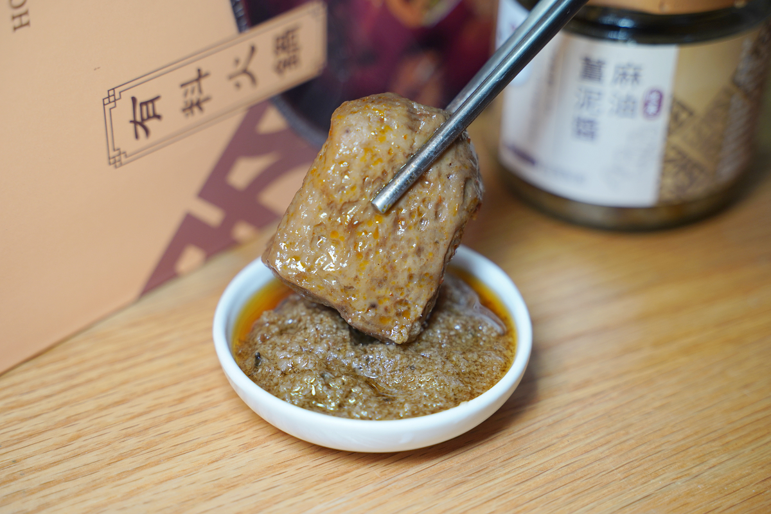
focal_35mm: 69
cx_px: 386
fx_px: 1478
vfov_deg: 19.7
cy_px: 257
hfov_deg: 29.2
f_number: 4
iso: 320
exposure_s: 1/80
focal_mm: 69
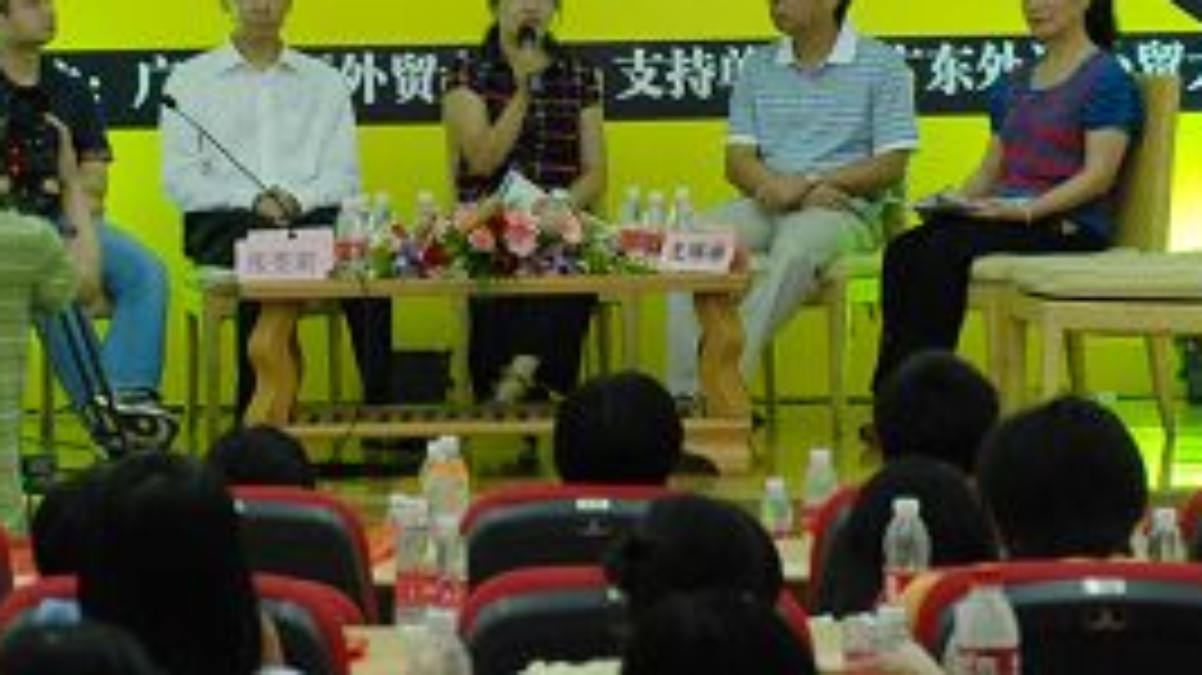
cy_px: 2
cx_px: 315
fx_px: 7456
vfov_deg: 5.2
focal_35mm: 234
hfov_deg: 9.2
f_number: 5.3
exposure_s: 1/25
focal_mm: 66
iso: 640
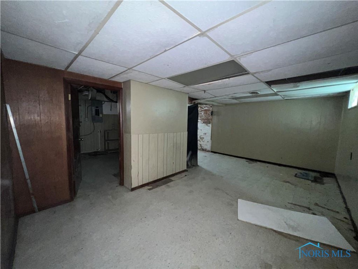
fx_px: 134
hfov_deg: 106.2
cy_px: 134
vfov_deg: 89.9
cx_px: 179
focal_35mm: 13
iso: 320
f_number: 1.8
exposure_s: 1/36
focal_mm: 1.57
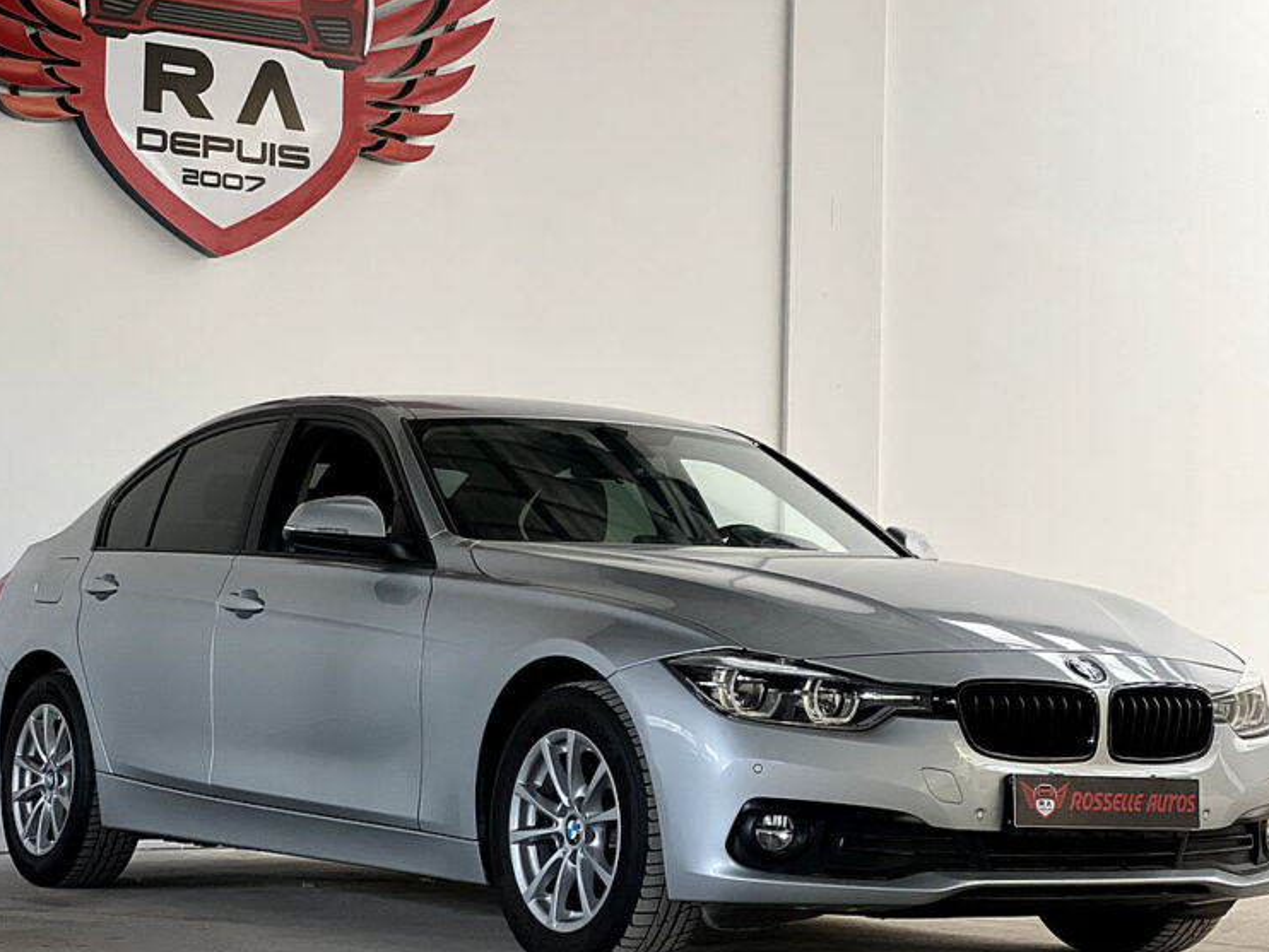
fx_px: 3044
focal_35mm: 83
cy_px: 456
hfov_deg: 23.6
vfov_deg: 17.8
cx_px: 624
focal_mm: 9
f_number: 2.8
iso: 200
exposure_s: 1/121
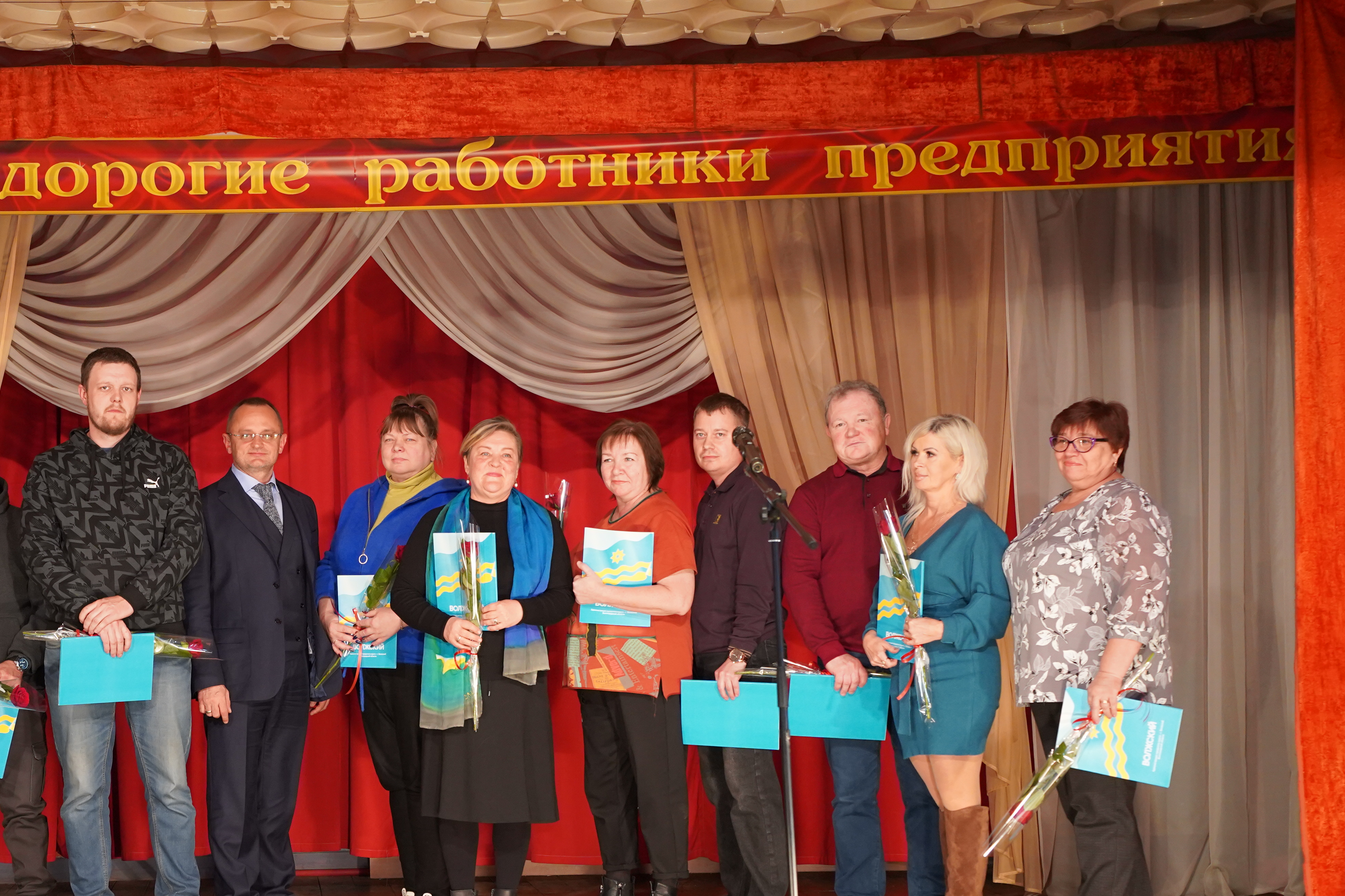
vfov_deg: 20.3
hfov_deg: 29.7
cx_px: 370
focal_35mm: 67
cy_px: 520
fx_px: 2503
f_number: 4
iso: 2500
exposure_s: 1/160
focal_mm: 44
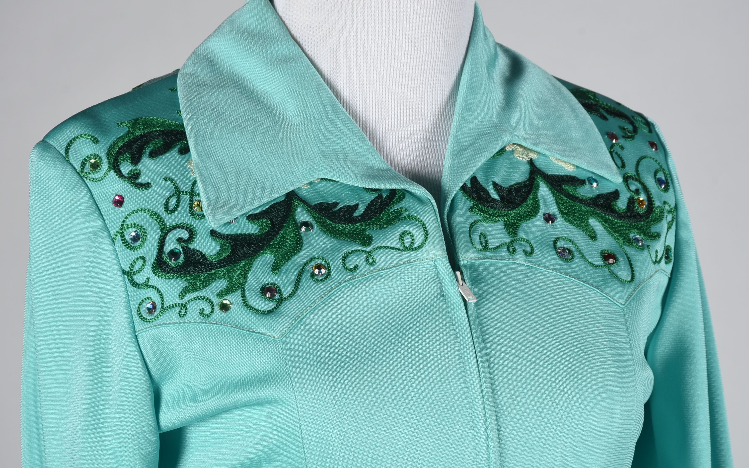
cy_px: 236
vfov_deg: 9.5
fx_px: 2817
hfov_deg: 15.1
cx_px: 374
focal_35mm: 138
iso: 200
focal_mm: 90
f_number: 13
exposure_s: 1/125
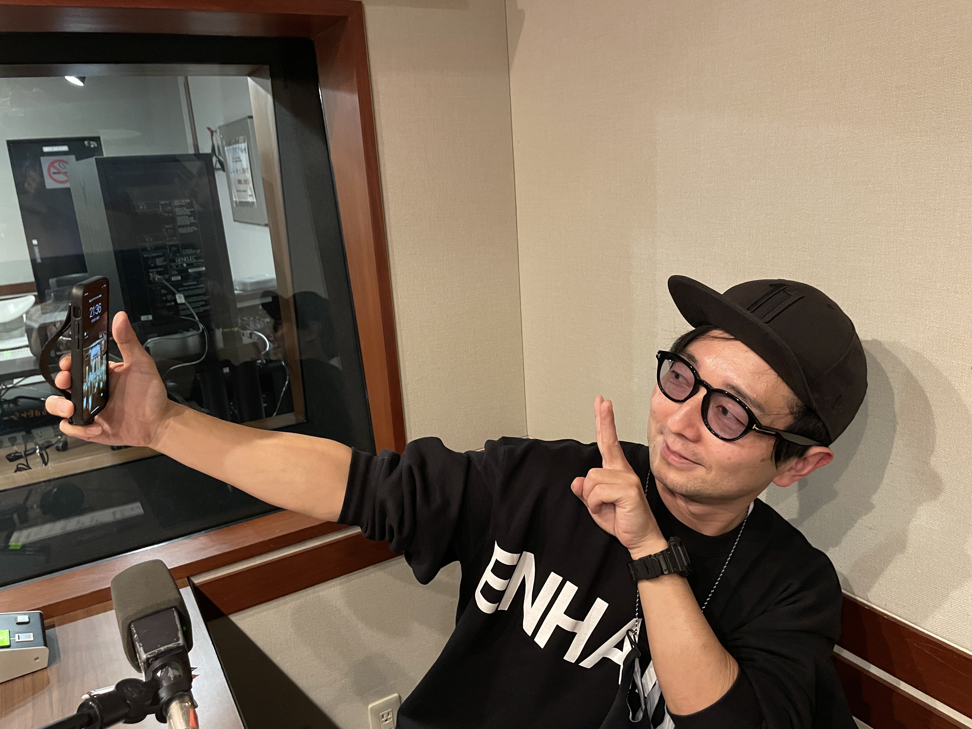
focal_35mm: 26
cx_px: 486
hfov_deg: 67.3
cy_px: 364
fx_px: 730
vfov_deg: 53.1
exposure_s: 1/25
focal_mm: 4.2
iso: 640
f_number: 1.6
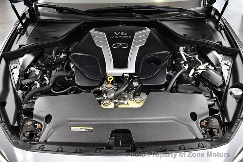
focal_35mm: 36
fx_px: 243
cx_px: 122
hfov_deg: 53.1
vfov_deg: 36.9
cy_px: 81
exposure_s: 1/125
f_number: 3.5
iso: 2800
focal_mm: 18
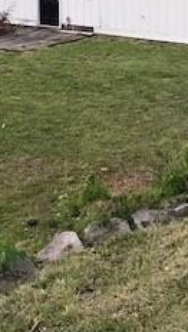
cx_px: 128
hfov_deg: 14.4
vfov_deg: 23.7
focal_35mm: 84
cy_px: -33
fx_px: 742
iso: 25
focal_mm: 3.99
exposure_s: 1/120
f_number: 1.8
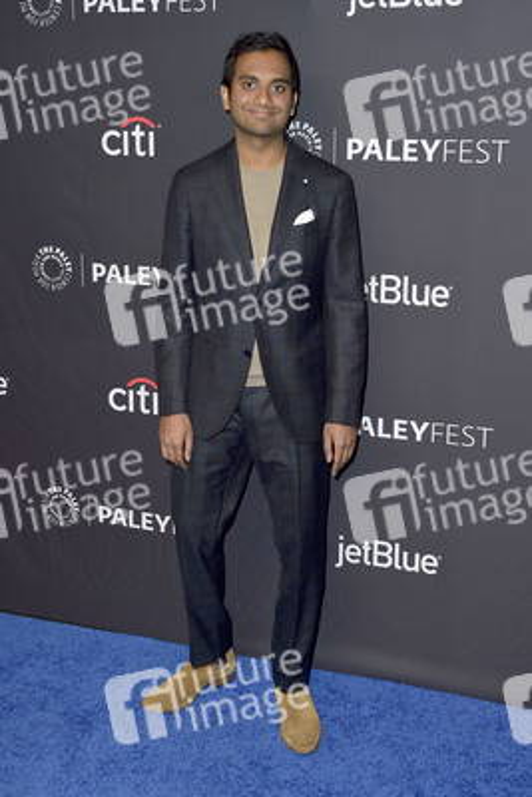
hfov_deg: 29.9
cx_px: 266
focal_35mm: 45
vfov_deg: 43.6
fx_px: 997
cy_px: 398
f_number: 5.6
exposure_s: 1/250
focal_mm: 45
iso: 250
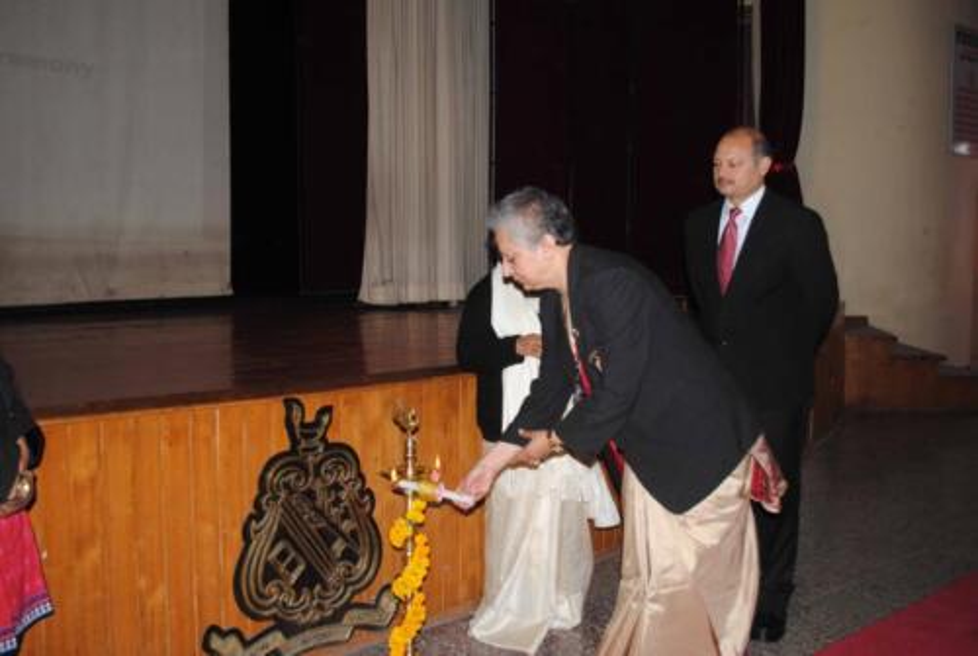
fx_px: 979
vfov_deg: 37.0
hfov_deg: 53.1
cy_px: 328
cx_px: 489
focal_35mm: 36
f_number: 4
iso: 200
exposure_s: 1/60
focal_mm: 24
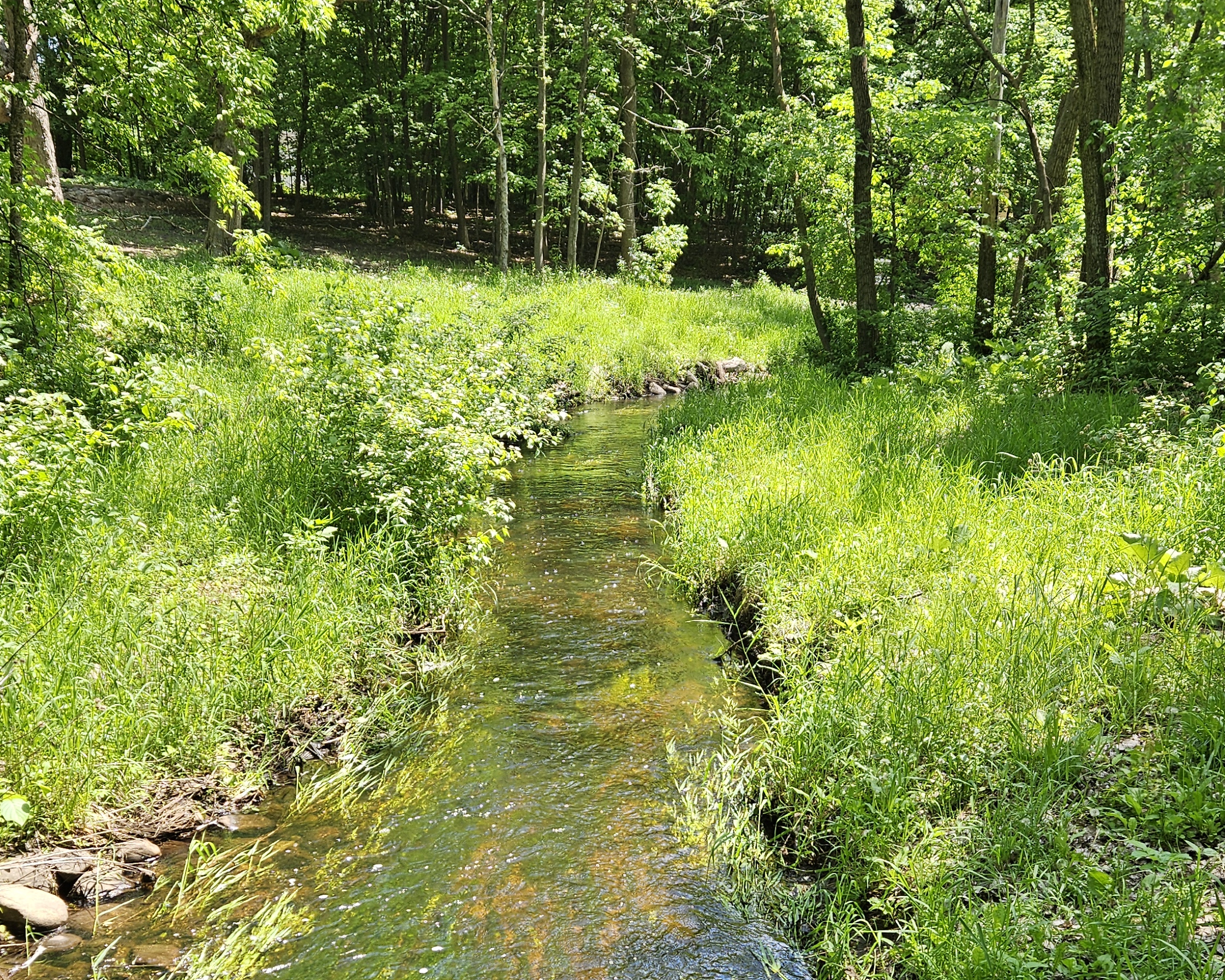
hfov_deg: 45.8
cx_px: 567
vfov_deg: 36.7
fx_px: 1450
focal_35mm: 40
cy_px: 703
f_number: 1.8
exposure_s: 1/325
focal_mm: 5.4
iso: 25
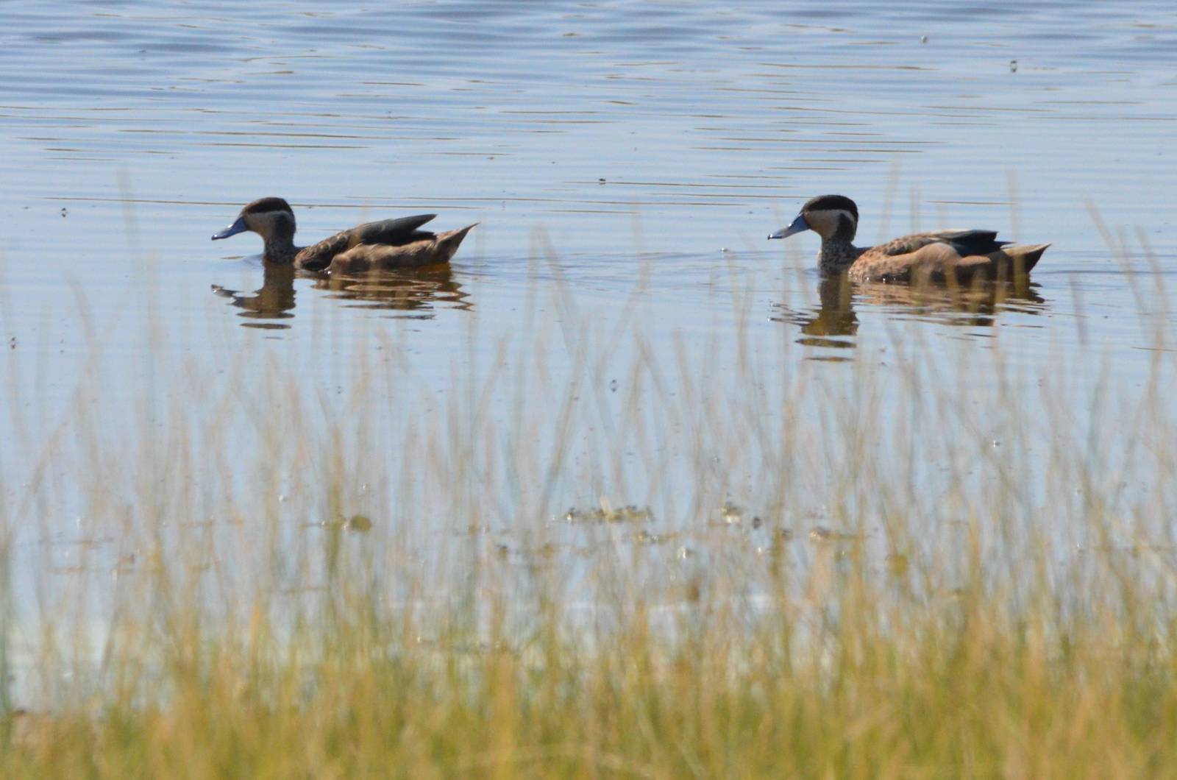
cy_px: 390
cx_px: 588
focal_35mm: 750
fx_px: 24472
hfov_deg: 2.8
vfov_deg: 1.8
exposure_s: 1/2500
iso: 2500
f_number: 14
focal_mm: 500
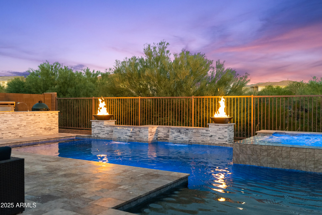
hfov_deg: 55.8
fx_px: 304
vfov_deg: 38.9
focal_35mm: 34
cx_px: 161
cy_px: 108
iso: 1600
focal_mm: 34
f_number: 2.8
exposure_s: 1/40
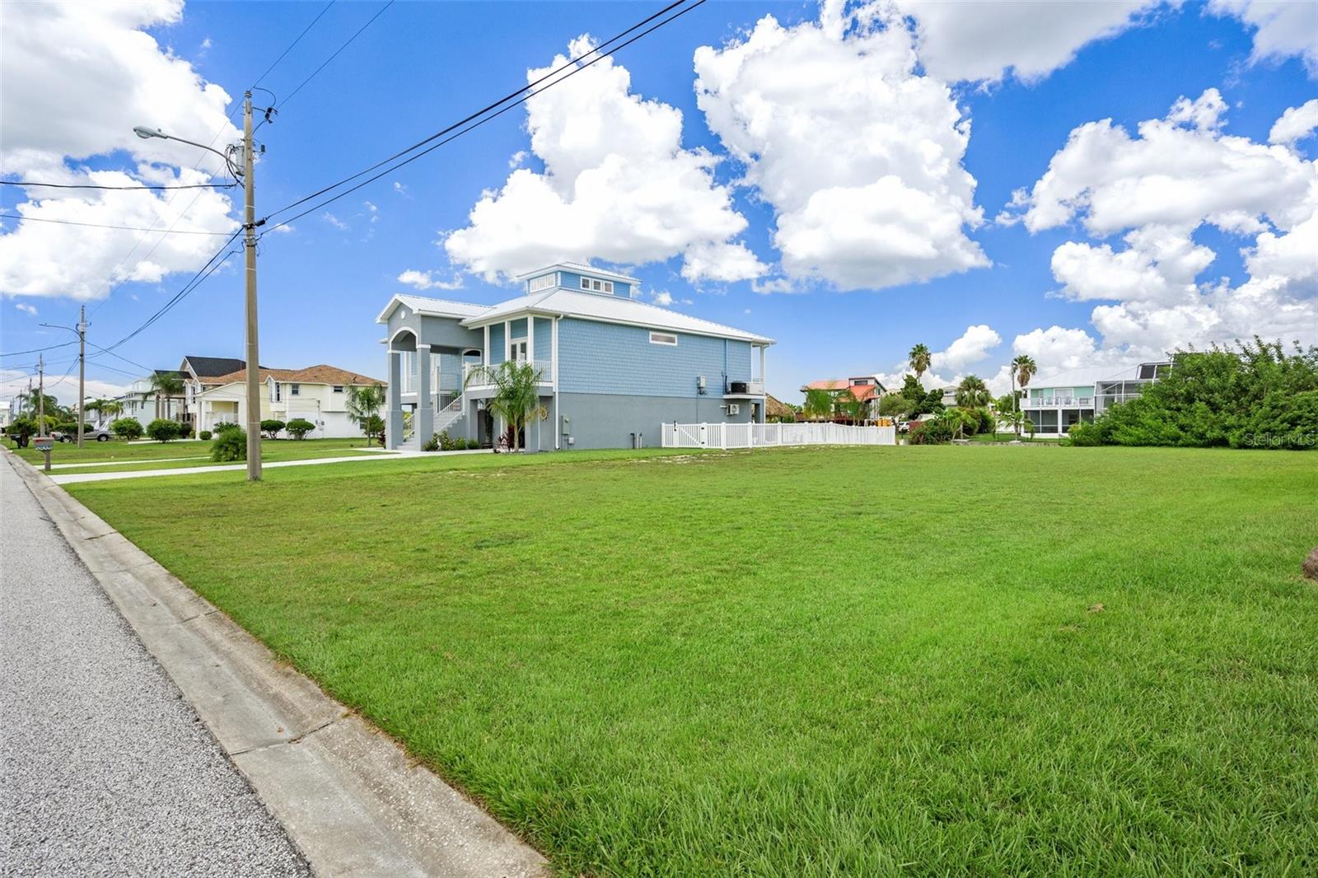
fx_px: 659
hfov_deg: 90.0
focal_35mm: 18
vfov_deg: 67.4
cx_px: 659
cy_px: 439
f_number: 8
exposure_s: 1/250
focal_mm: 18
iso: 400
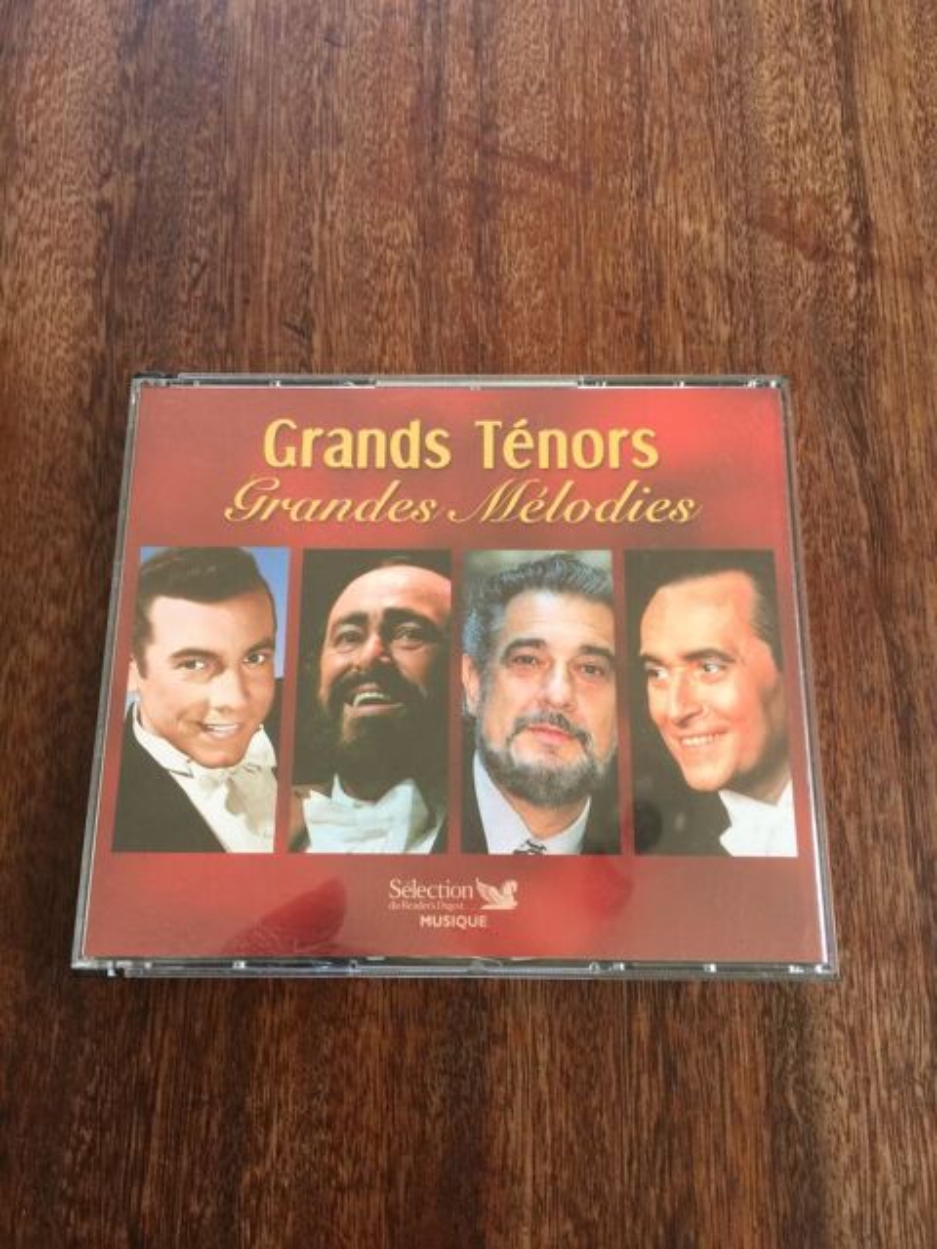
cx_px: 468
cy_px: 624
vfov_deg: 61.7
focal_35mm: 29
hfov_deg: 48.2
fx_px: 1047
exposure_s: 1/17
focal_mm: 4.15
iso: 50
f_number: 2.2
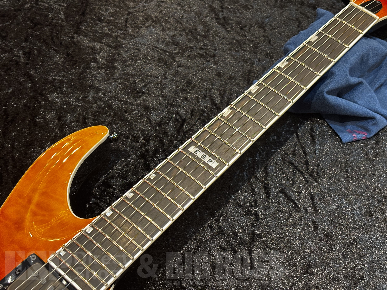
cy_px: 145
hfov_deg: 36.8
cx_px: 194
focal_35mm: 52
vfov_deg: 28.0
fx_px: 581
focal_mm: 5.96
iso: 250
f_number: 1.6
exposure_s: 1/40
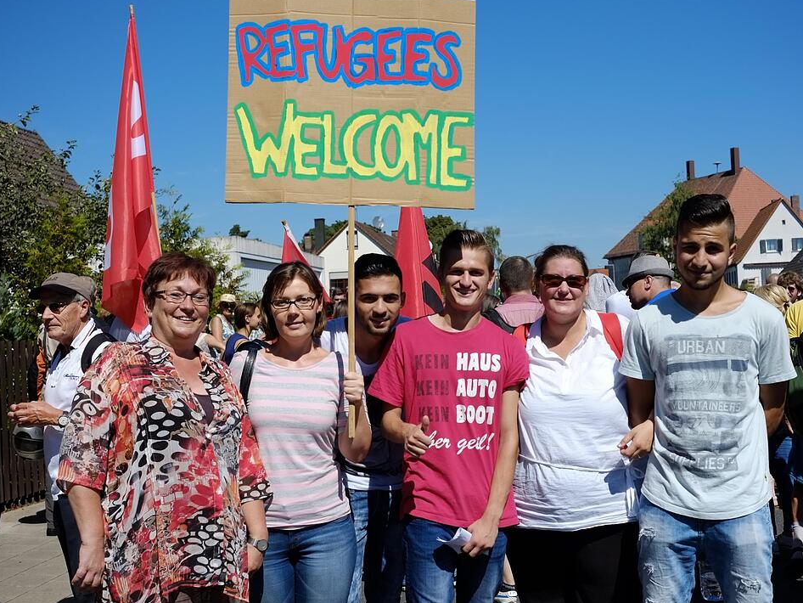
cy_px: 301
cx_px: 440
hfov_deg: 42.0
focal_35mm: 45
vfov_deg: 32.2
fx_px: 1044
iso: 200
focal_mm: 27
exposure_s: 1/2400
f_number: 4
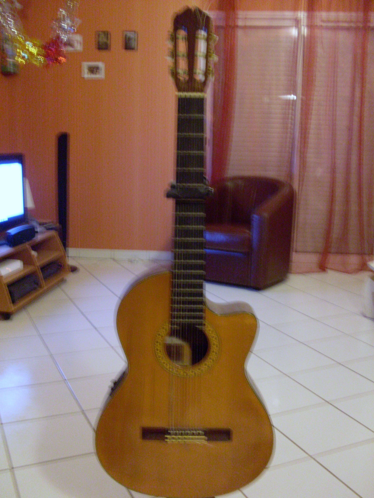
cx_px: 187
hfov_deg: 37.7
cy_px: 249
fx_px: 547
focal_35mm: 38
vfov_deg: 49.0
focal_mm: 6.3
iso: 200
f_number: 2.8
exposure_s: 1/3
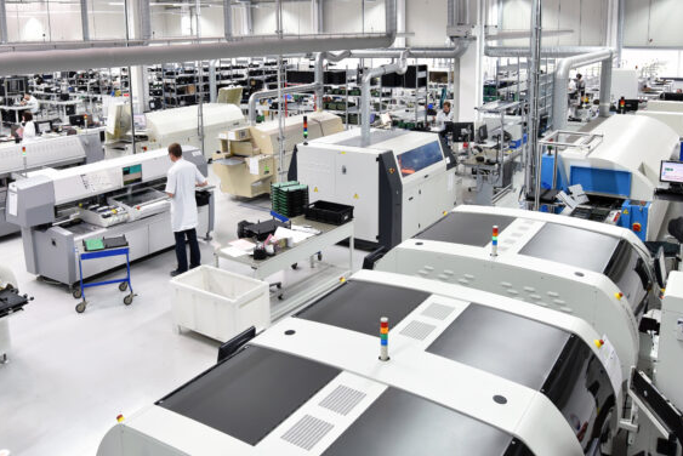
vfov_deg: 40.3
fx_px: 607
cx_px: 291
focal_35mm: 32
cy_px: 132
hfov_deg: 58.4
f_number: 8
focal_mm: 20
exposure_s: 1/50
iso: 1600
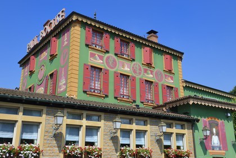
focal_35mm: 36
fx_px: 236
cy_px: 79
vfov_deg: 36.9
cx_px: 118
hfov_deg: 53.1
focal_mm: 36
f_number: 9
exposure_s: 1/200
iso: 100
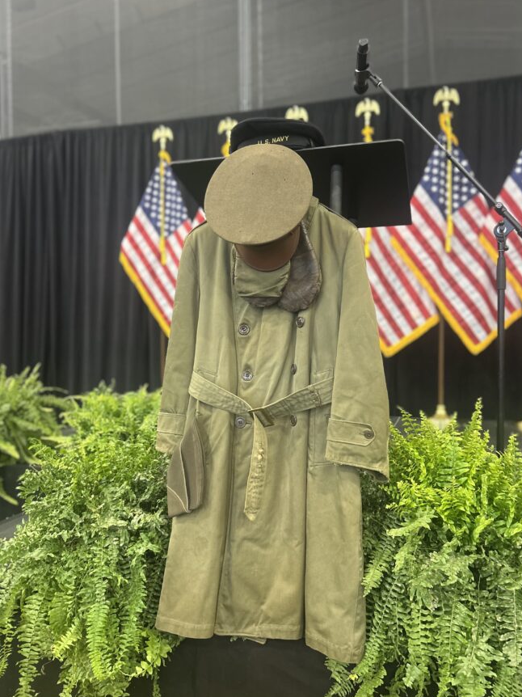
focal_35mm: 28
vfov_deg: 63.5
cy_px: 344
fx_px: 563
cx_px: 280
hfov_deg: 49.7
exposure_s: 1/60
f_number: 1.5
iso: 200
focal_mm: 5.7
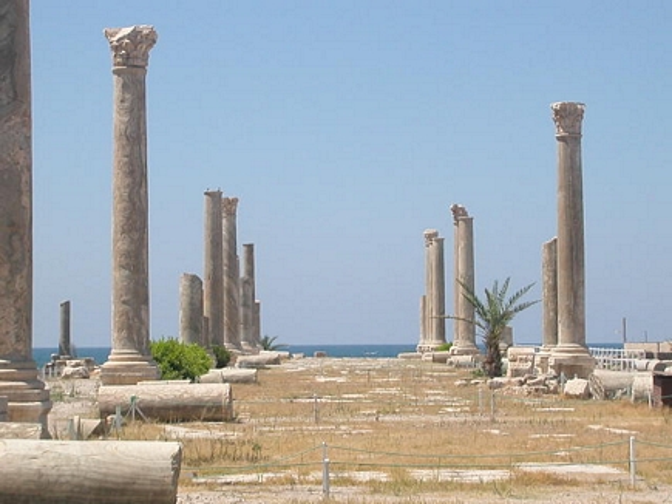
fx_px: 2154
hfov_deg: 17.7
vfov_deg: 13.3
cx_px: 336
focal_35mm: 111
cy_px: 252
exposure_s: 1/660
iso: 100
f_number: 4.8
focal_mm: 16.8
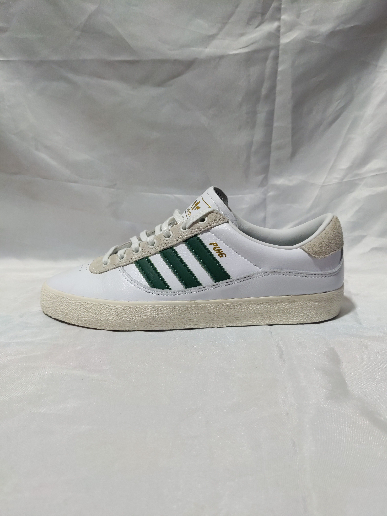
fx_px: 373
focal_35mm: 25
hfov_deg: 54.9
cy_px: 258
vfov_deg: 69.4
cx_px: 194
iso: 121
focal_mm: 4.38
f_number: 1.73
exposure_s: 1/24
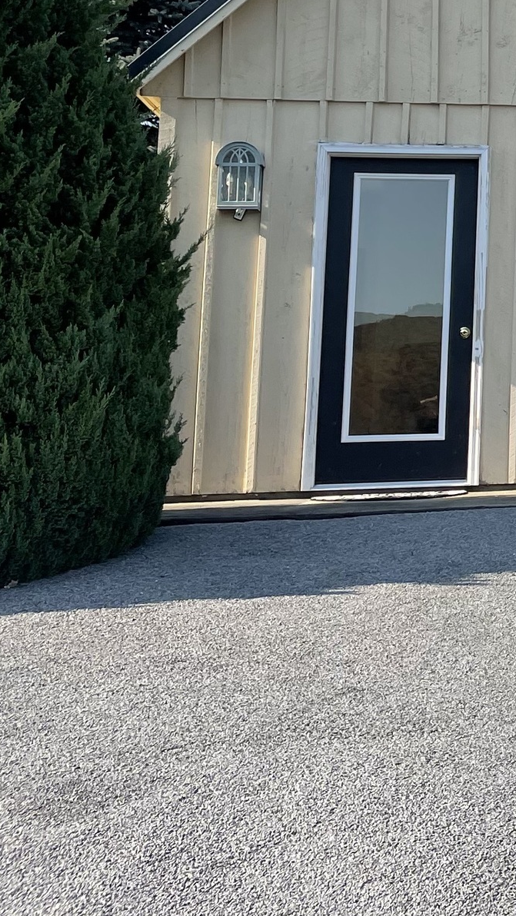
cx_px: 961
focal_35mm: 73
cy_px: 96
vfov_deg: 27.9
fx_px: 1775
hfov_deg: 14.4
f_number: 1.6
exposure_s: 1/2398
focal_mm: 4.2
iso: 32
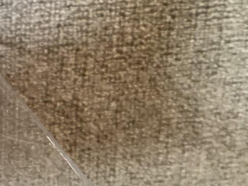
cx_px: -122
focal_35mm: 101
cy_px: 3
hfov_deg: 17.5
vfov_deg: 14.4
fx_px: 724
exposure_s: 1/30
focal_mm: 3.3
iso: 640
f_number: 2.4
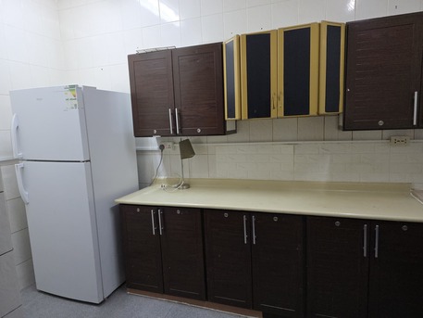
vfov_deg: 58.9
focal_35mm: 23
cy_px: 159
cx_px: 212
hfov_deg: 73.9
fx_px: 281
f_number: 1.7
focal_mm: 6.3
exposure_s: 1/120
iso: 640
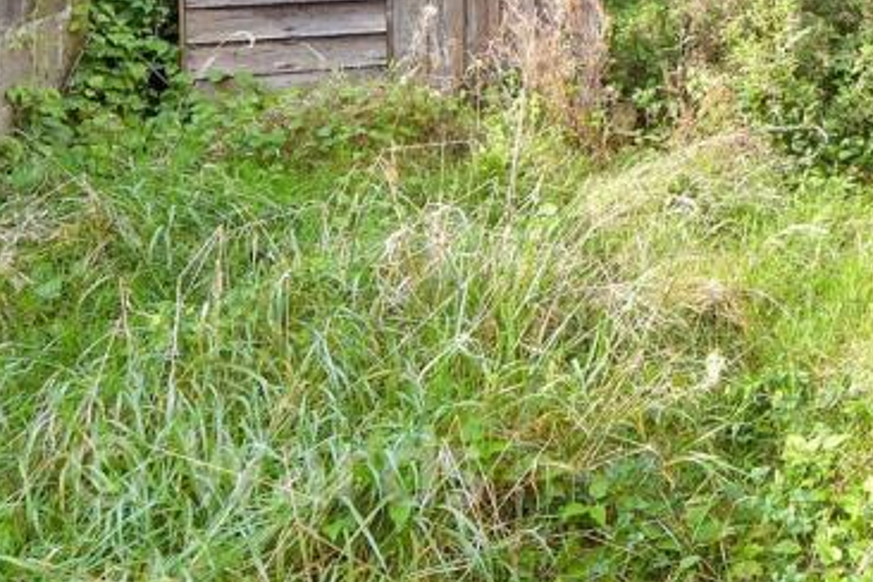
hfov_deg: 40.8
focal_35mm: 42
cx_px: 863
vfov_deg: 28.4
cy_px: -89
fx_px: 1018
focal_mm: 10
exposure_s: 1/125
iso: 160
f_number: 6.3
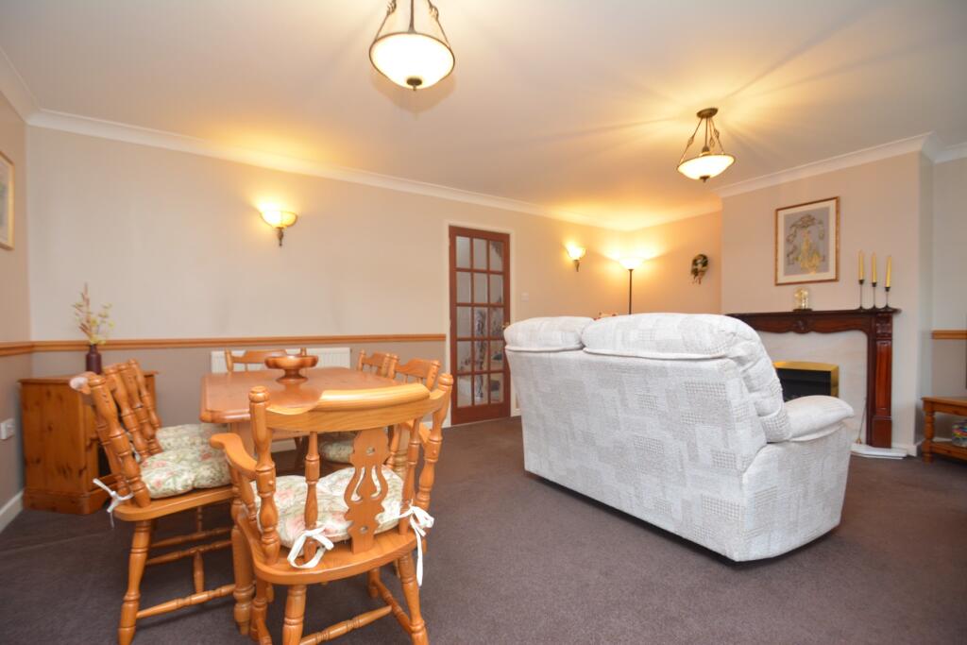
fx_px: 403
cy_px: 322
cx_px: 484
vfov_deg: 77.3
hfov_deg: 100.4
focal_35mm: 15
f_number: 4
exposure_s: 1/60
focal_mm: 10
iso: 800
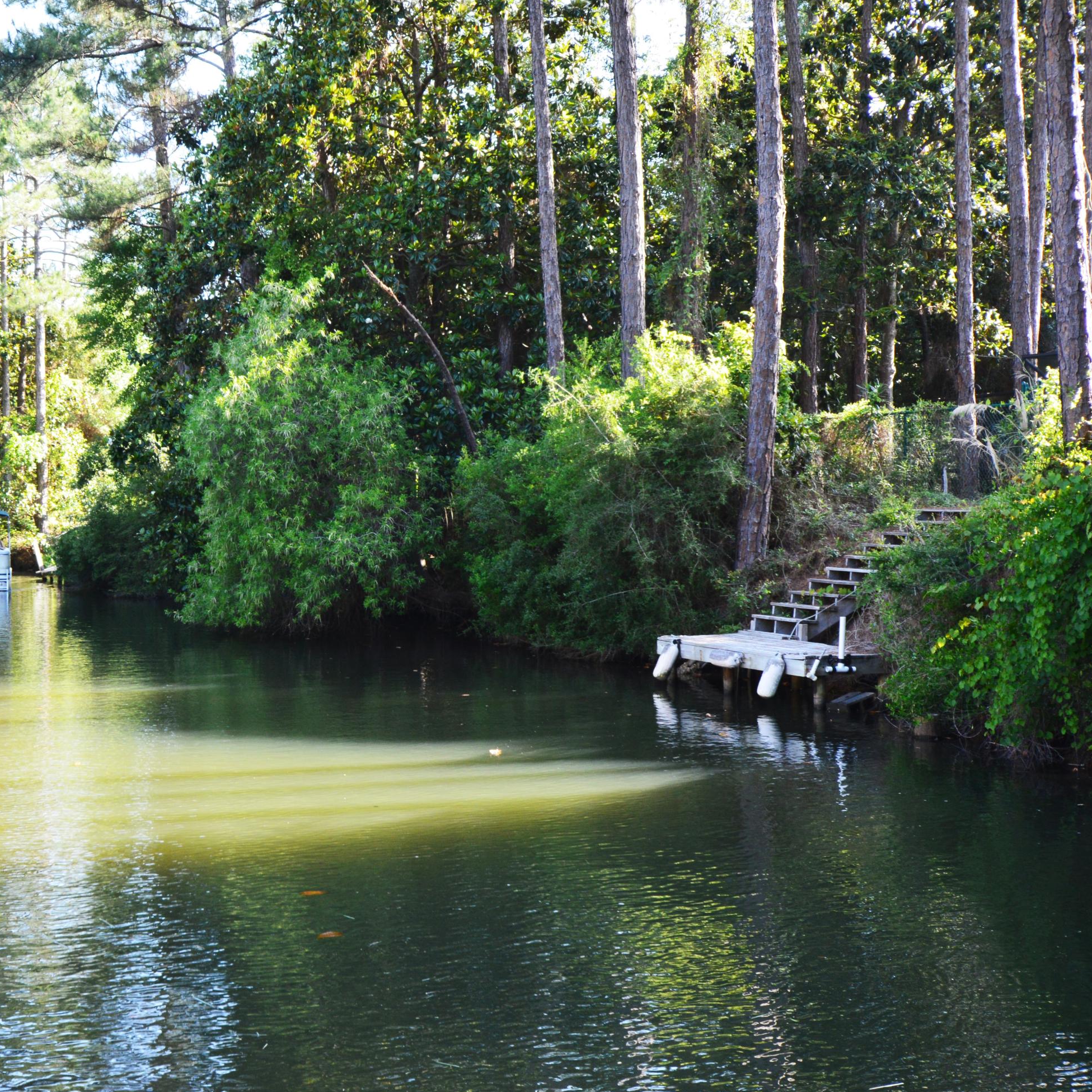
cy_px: 537
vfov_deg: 36.1
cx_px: 282
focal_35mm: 47
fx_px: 1677
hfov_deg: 35.3
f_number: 8
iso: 500
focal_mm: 24
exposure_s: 1/60
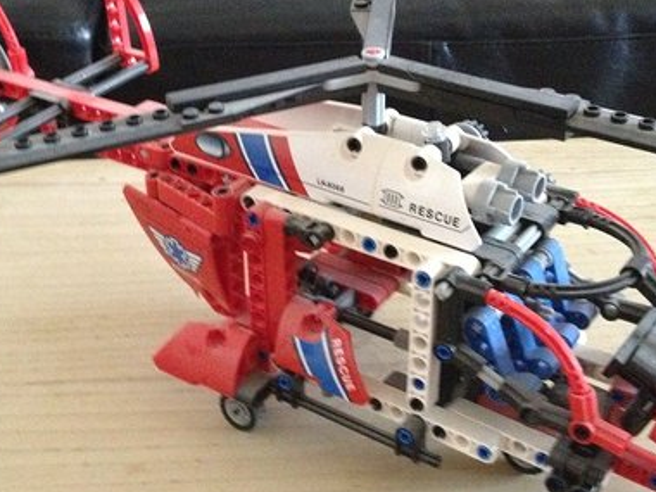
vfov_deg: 24.8
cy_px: 207
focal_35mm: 59
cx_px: 306
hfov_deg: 32.7
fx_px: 1118
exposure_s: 1/15
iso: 800
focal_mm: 4.28
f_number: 2.4
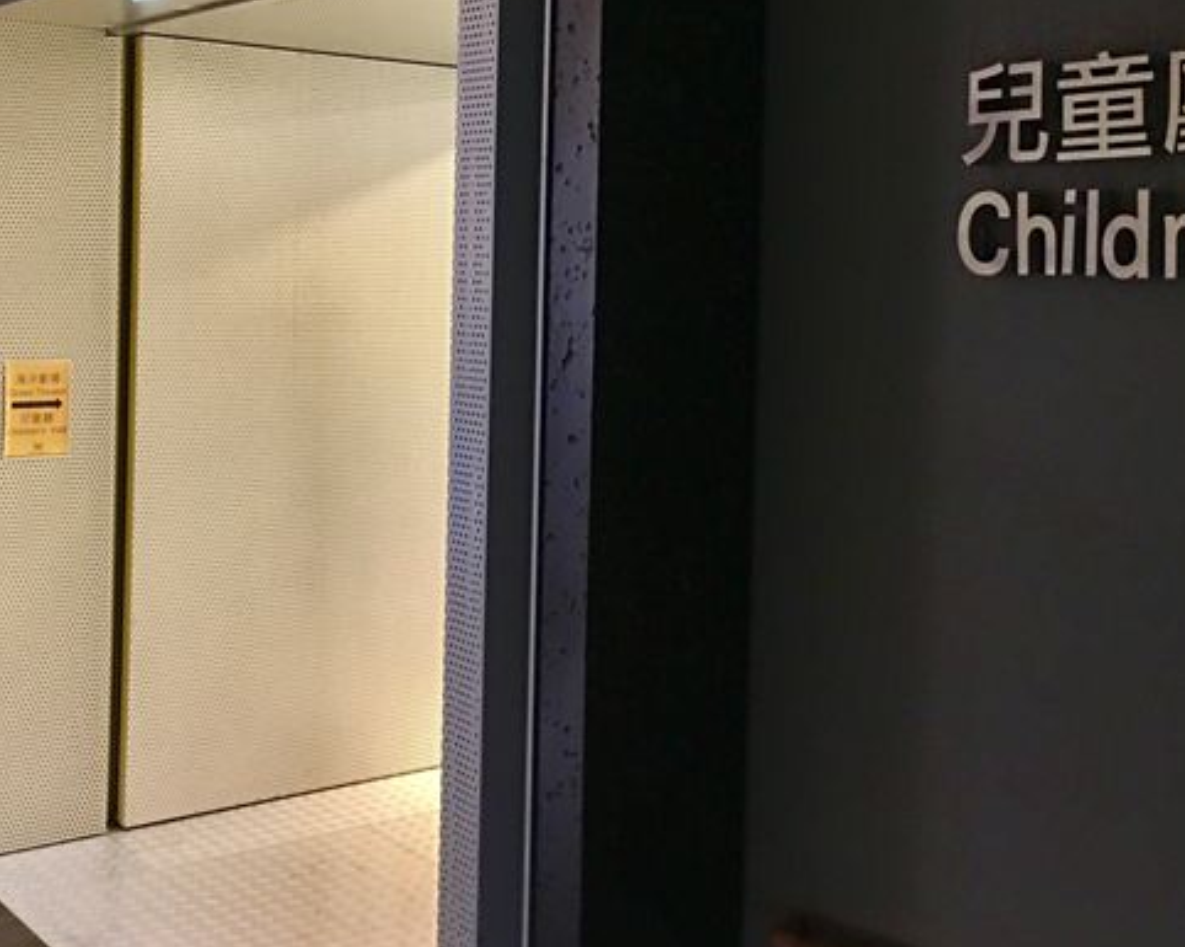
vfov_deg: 31.7
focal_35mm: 47
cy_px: 290
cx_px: 470
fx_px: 1647
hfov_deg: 39.4
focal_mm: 4.15
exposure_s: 1/4
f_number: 2.2
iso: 50
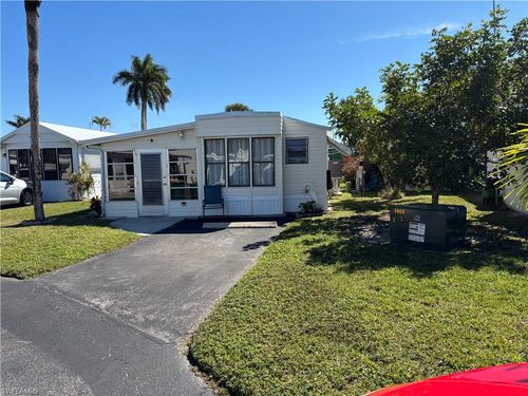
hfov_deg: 67.3
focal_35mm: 26
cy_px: 198
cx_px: 264
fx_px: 397
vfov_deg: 53.1
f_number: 1.6
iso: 50
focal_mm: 5.96
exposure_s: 1/2710
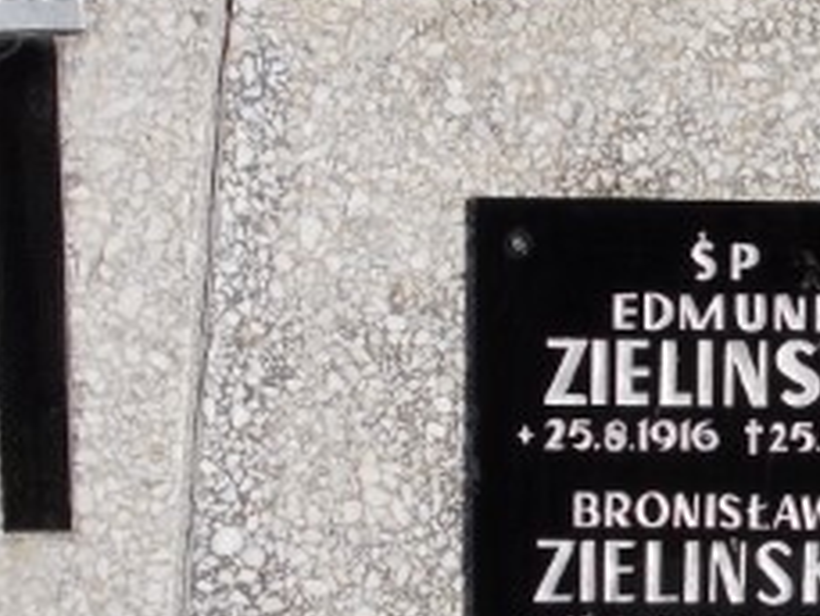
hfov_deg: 16.2
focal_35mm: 120
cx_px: 738
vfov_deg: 12.3
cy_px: 405
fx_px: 2844
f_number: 6.5
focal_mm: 6.1
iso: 80
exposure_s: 1/200
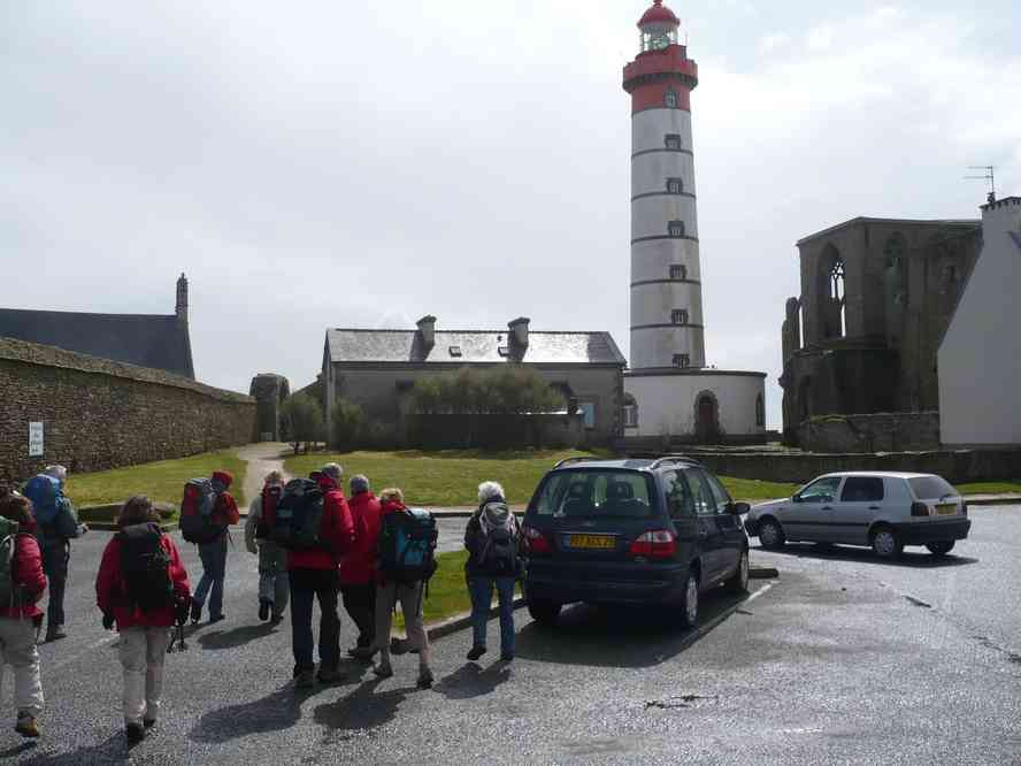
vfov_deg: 40.7
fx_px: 1032
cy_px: 383
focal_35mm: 35
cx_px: 510
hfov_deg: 52.6
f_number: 8
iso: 100
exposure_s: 1/400
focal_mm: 5.8
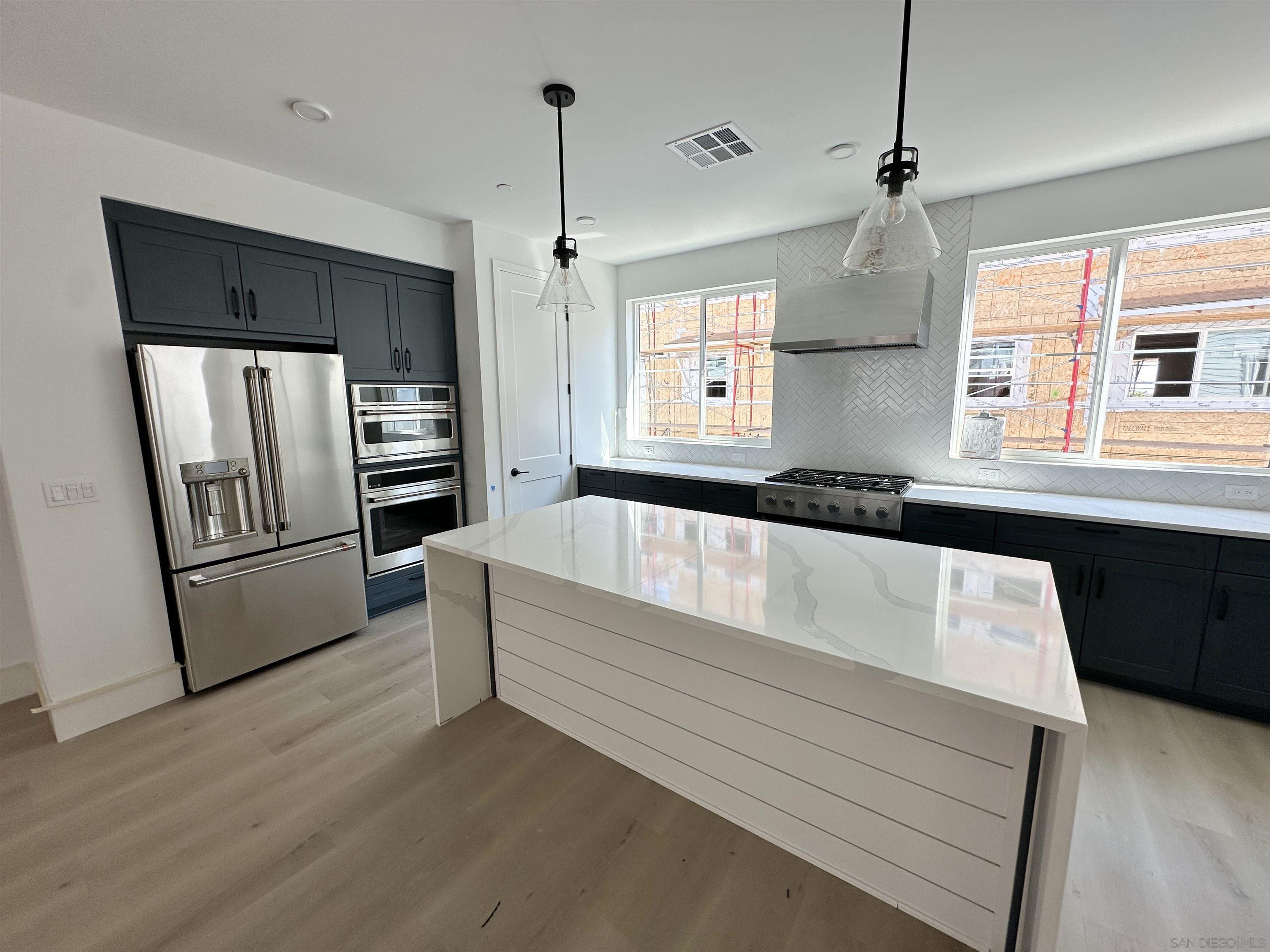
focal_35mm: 14
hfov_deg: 102.1
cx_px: 635
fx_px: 514
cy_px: 476
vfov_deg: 85.7
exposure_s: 1/99
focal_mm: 2.22
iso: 40
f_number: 2.2
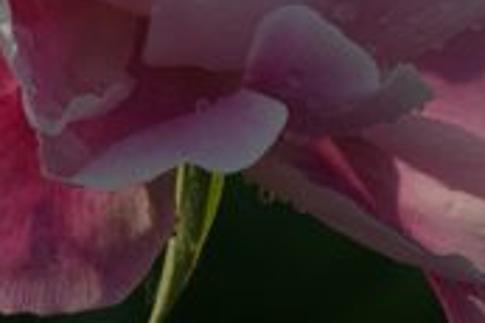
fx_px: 13096
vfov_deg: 1.4
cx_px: 62
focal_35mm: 973
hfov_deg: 2.1
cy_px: -208
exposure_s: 1/250
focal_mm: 140
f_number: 8
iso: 100
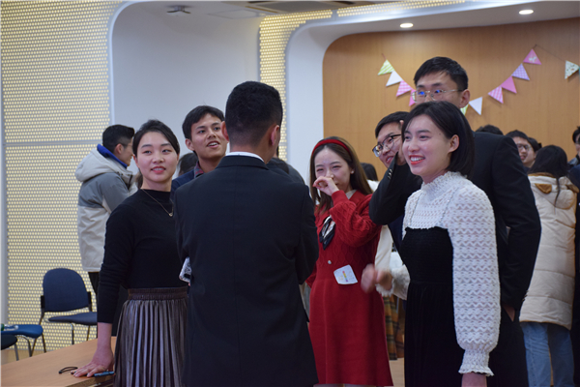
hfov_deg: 27.0
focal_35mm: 75
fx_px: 1208
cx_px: 290
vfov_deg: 18.2
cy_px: 194
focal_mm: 50
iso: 1250
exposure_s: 1/60
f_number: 4.8
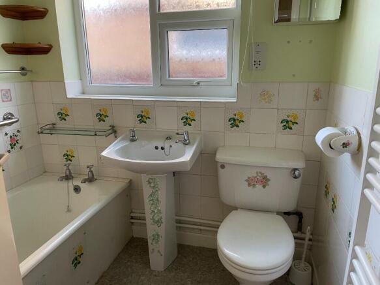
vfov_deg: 53.0
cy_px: 142
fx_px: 285
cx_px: 190
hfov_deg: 67.3
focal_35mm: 26
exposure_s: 1/50
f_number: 1.6
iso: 80
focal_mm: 4.2
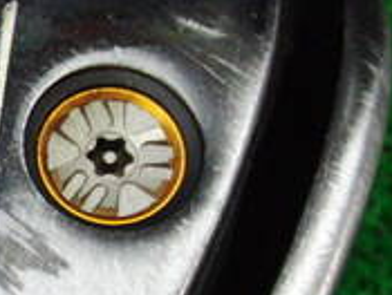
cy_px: 212
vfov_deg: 11.0
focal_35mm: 135
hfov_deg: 14.3
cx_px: -11
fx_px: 1532
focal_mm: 6.42
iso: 400
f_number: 3.6
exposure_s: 1/60
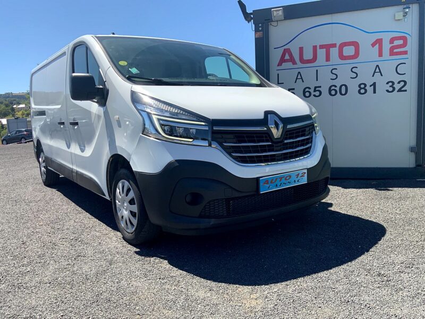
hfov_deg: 61.7
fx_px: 356
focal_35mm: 29
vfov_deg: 48.2
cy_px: 160
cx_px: 212
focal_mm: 3
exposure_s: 1/1377
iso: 16
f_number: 1.8
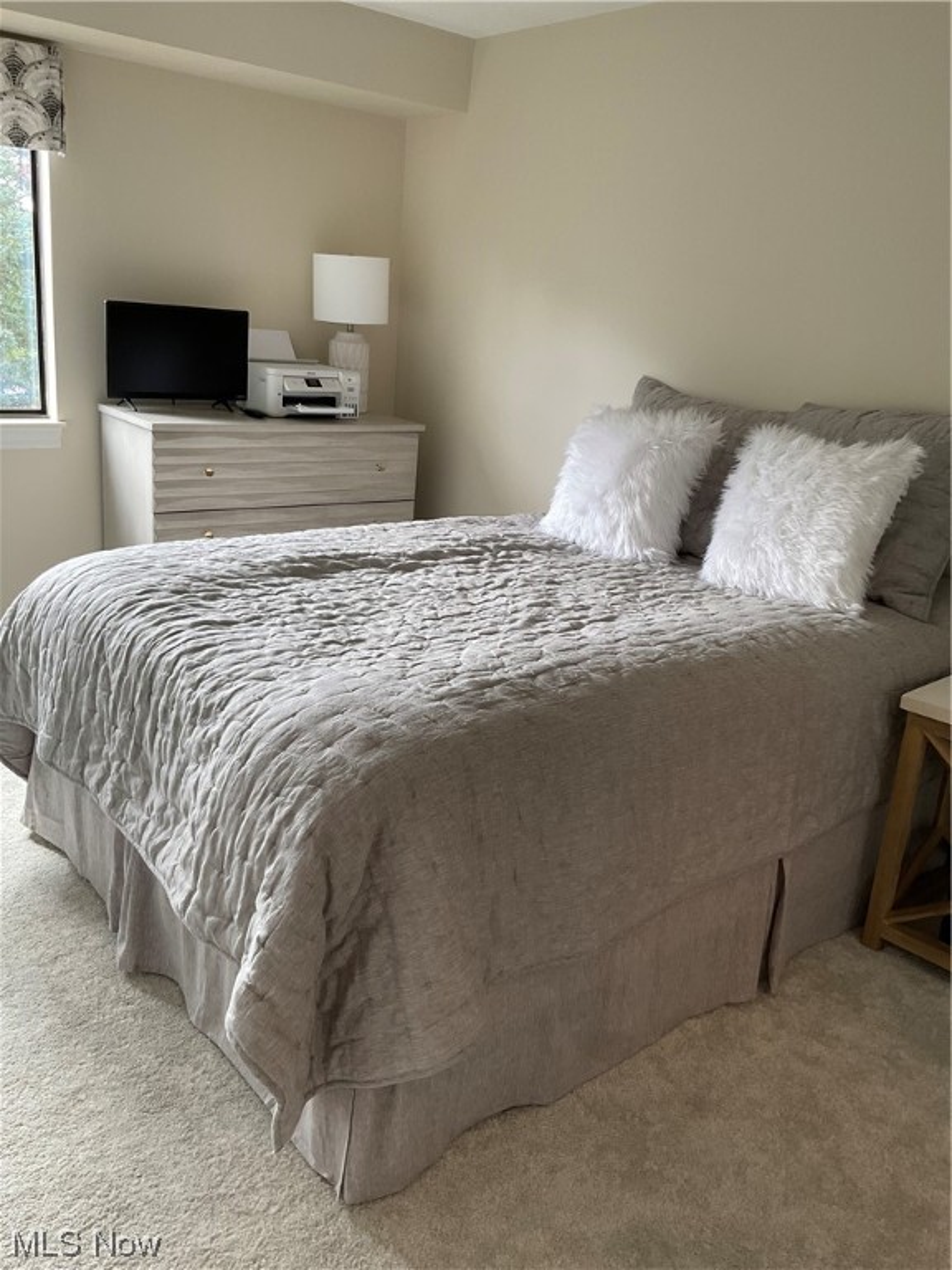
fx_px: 1063
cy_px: 635
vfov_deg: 61.7
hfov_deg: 48.2
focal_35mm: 29
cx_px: 476
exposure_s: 1/120
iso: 50
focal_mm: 3
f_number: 1.8
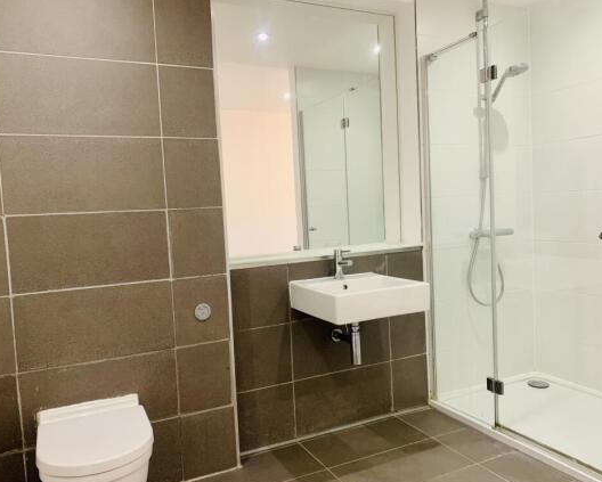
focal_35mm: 28
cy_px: 247
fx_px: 499
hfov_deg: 62.2
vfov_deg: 51.6
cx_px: 299
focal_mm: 4.25
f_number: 1.8
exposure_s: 1/33
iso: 320
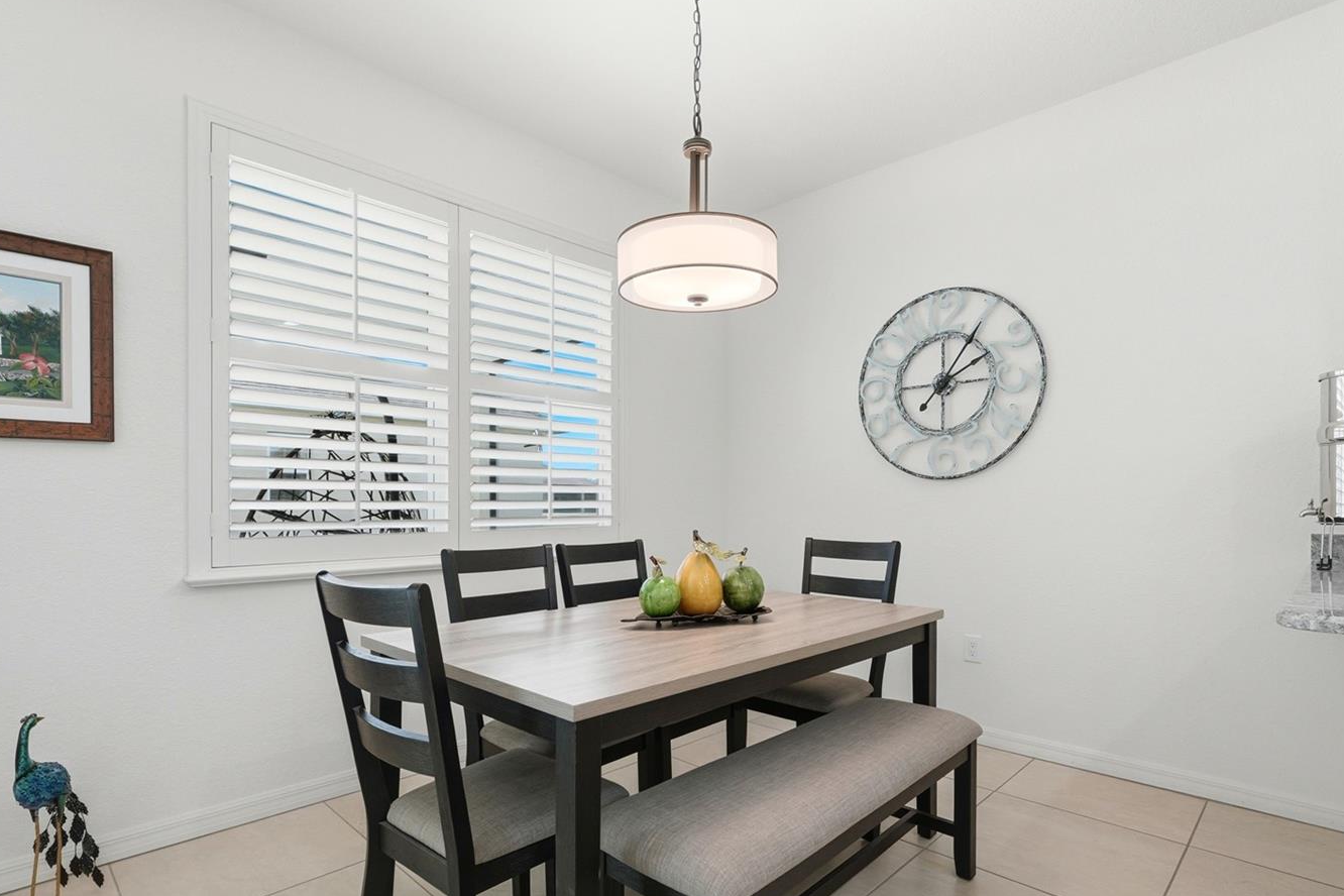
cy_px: 506
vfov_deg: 67.1
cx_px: 696
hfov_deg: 90.0
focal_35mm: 18
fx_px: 672
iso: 100
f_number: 7.1
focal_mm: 10
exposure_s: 1/125
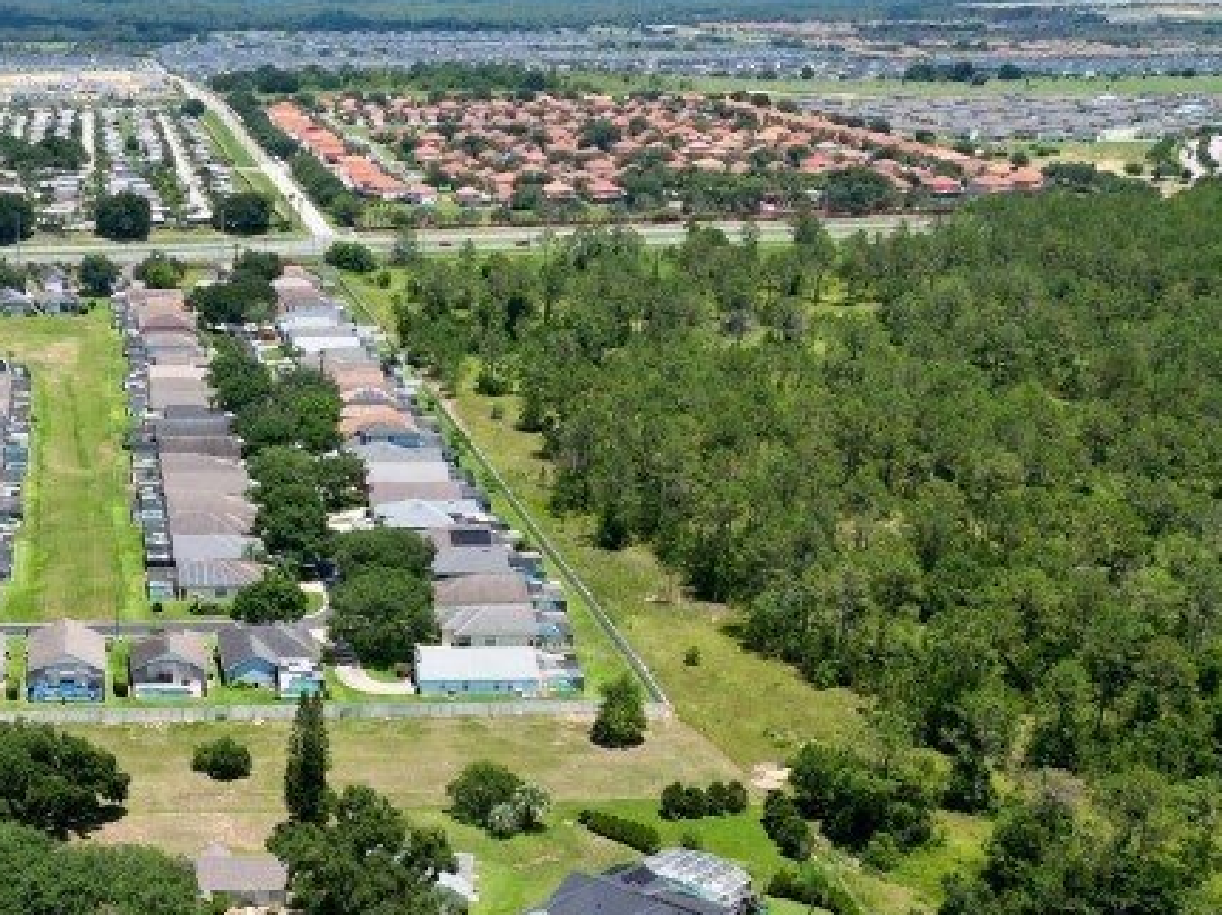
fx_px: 2012
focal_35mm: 57
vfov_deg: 25.5
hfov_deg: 32.0
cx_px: 105
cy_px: 626
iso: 130
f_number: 1.7
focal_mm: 6.72
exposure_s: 1/3200
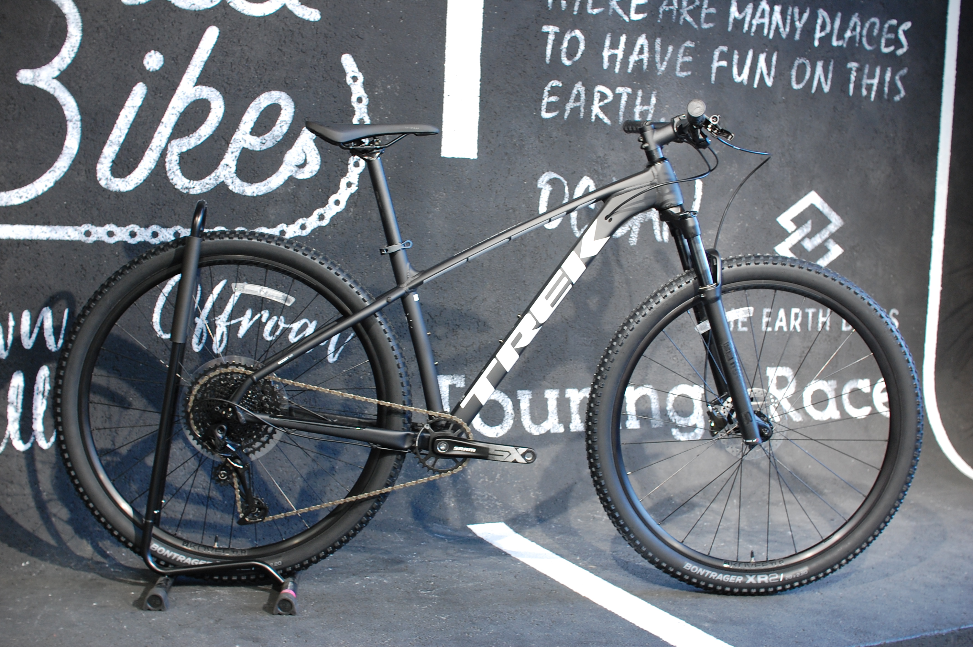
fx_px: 1215
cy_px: 324
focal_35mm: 45
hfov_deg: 43.6
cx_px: 486
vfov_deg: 29.8
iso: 400
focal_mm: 30
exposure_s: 1/25
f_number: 4.5
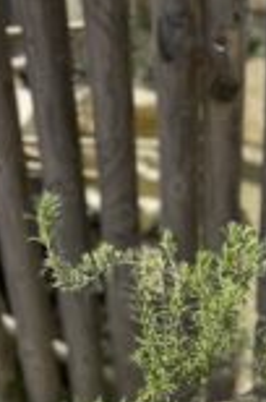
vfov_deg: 27.0
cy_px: 496
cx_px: 331
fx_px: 724
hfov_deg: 19.4
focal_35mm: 65
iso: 80
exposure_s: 1/3861
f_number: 1.78
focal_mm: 6.86
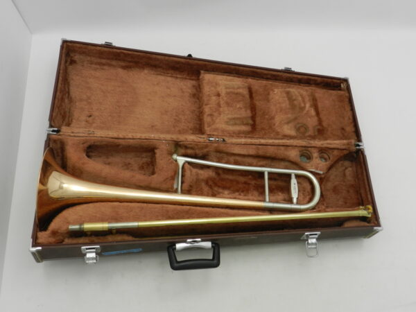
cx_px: 208
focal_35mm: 38
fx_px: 457
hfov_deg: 49.0
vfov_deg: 37.7
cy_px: 156
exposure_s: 1/30
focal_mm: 6.7
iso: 200
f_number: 4
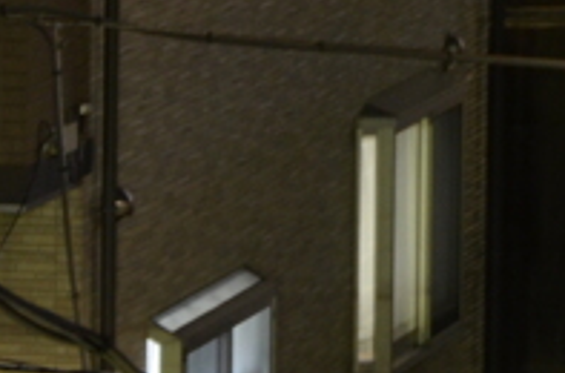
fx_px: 7572
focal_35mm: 484
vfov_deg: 2.8
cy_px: -367
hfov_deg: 4.2
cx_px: 1236
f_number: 5.3
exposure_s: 1/1.6
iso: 800
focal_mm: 62
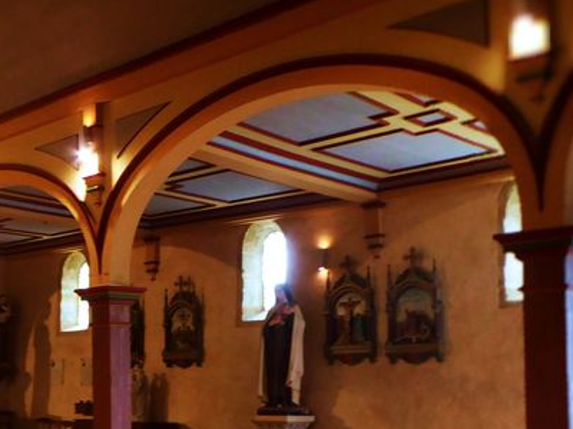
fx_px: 861
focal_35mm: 52
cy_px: 350
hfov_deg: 35.0
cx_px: 76
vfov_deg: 27.4
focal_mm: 4.7
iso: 400
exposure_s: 1/5
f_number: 3.4
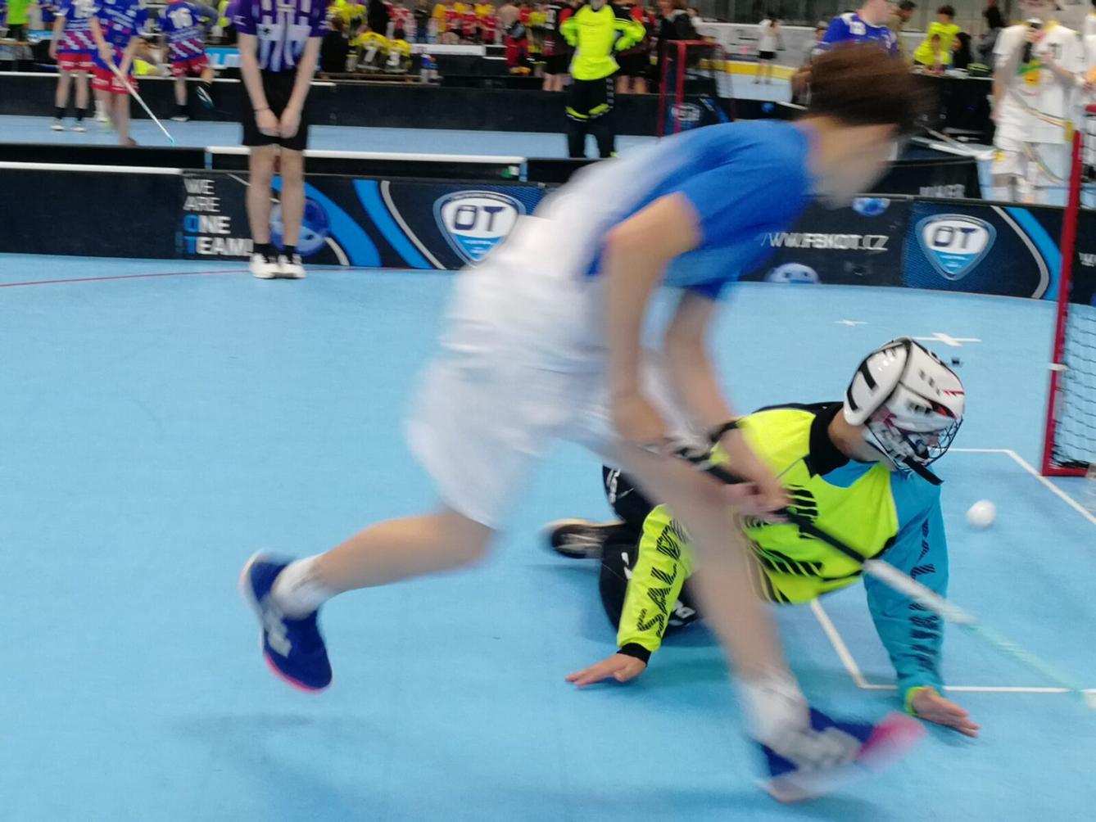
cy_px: 411
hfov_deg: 34.3
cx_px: 548
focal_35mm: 56
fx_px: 1773
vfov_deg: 26.1
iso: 80
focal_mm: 3.95
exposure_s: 1/50
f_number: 2.2
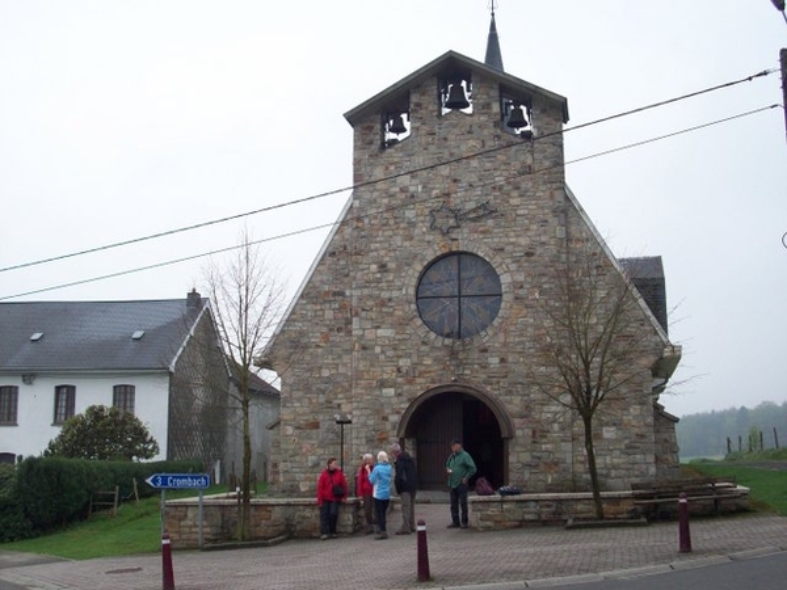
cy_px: 295
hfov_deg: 41.2
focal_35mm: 46
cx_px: 394
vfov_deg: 31.5
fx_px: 1046
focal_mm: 7.6
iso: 80
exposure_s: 1/400
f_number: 3.1
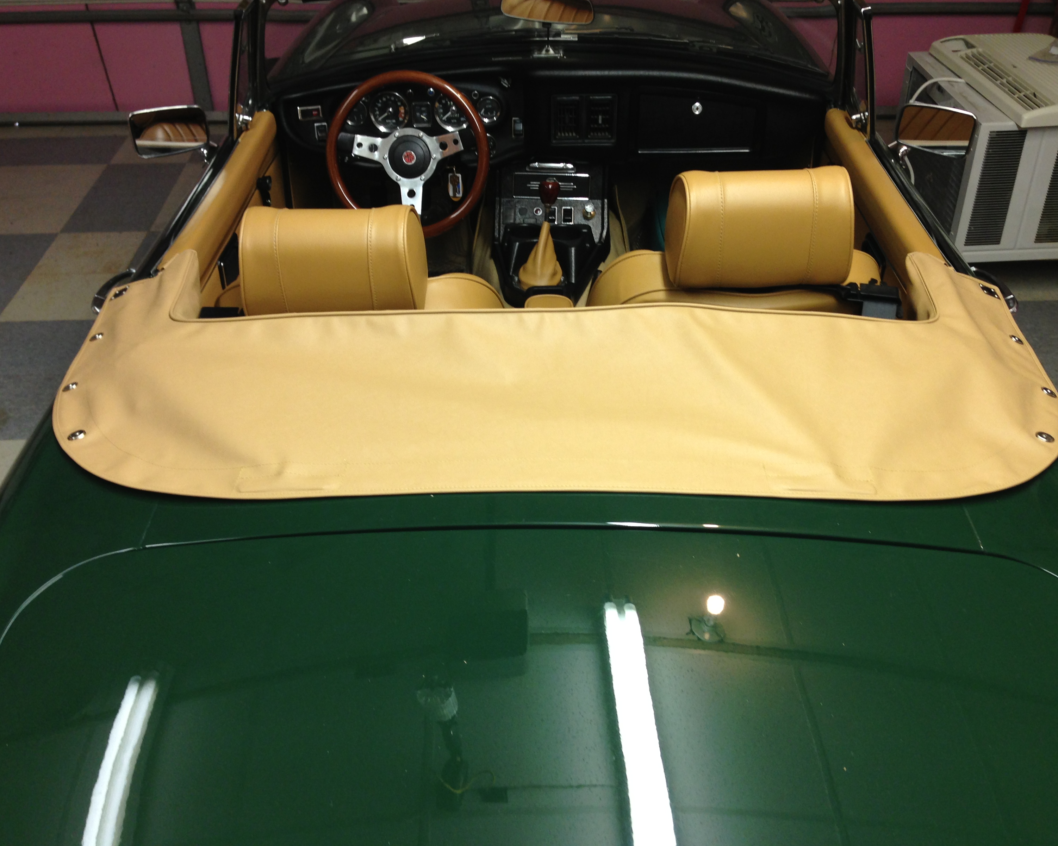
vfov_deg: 42.2
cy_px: 416
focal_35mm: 35
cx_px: 519
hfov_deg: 51.5
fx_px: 1096
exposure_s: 1/20
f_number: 2.4
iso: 64
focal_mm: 4.13
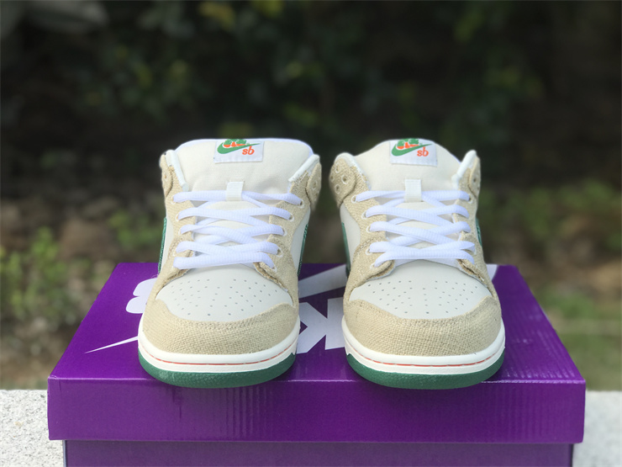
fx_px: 1024
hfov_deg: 33.8
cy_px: 234
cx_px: 311
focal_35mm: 57
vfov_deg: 25.7
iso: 20
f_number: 2.8
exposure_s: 1/195
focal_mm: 6.6
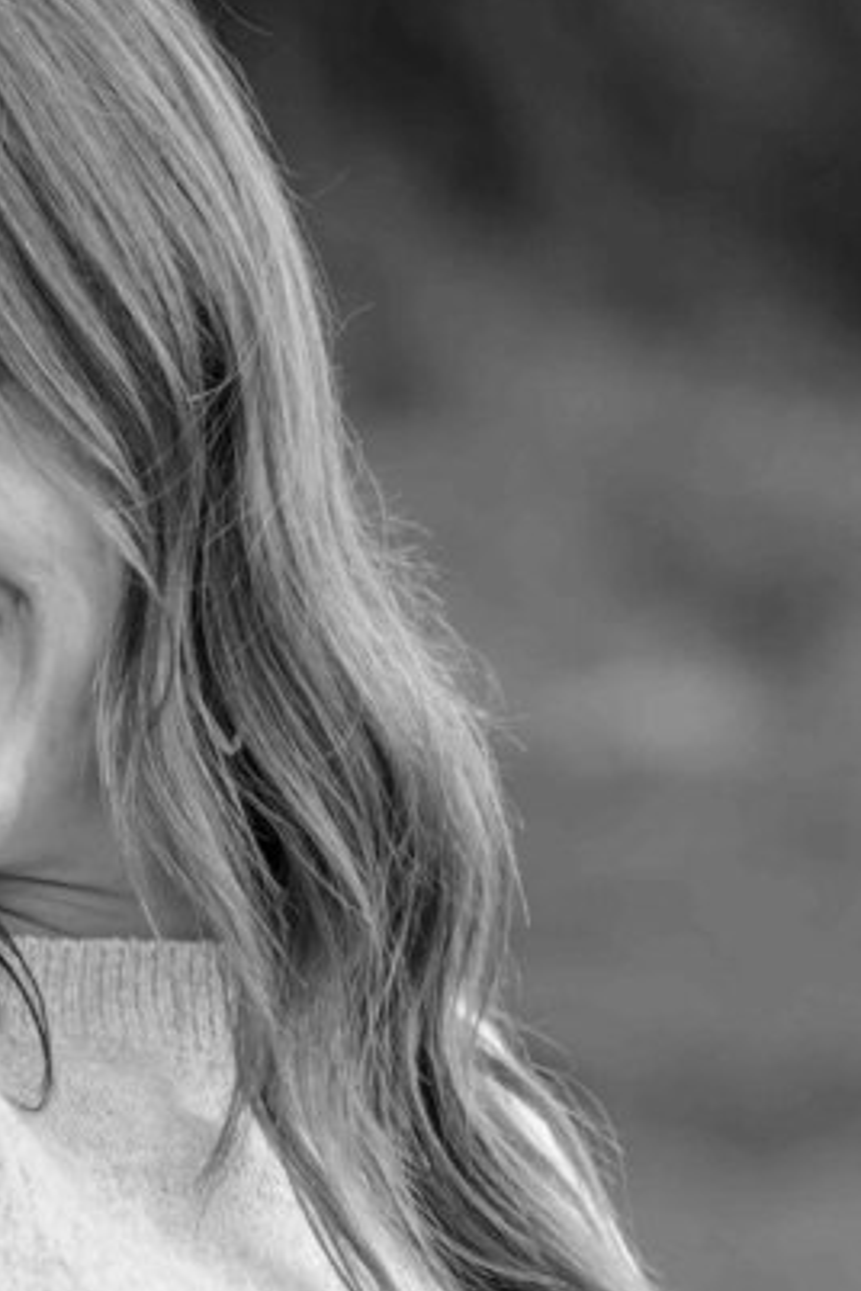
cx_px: -318
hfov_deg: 3.6
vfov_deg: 5.4
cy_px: 1664
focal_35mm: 381
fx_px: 13667
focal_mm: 85
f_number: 2.8
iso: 500
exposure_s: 1/160
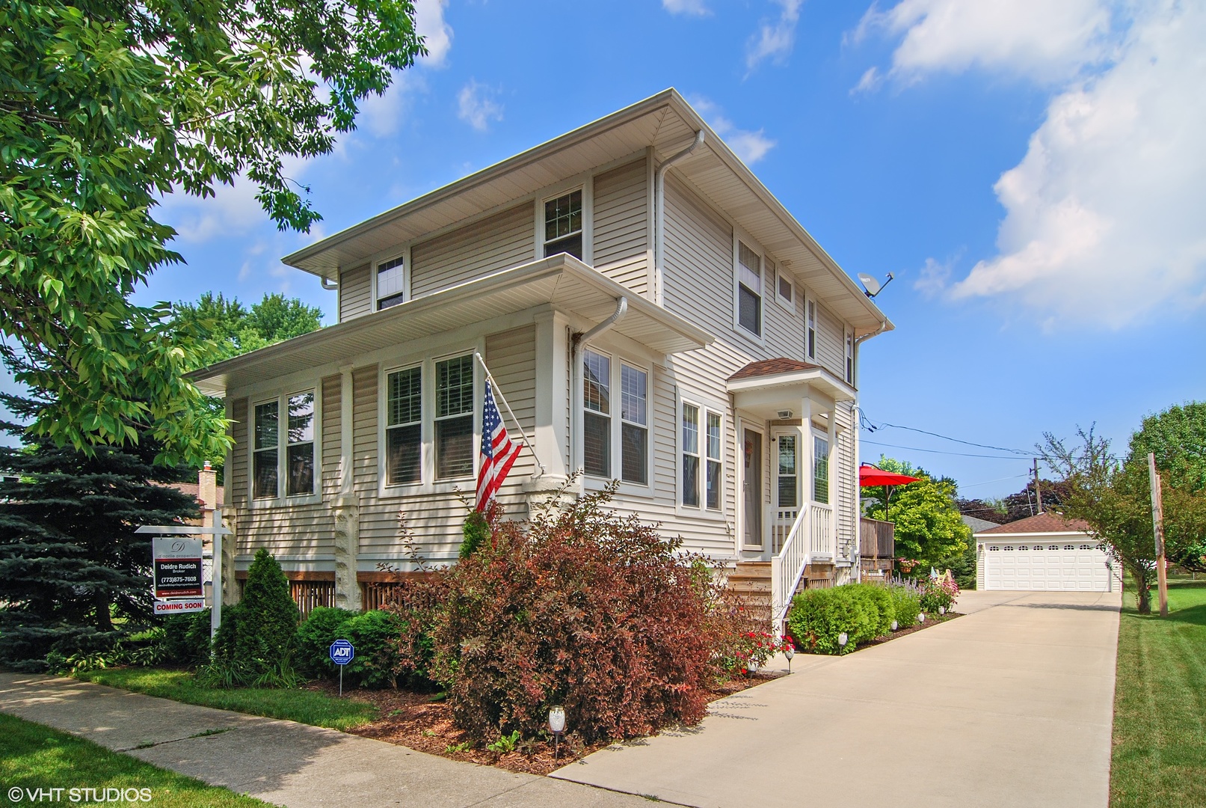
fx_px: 704
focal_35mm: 21
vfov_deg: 59.6
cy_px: 404
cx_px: 603
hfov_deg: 81.1
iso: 100
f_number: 8
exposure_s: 1/200
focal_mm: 14
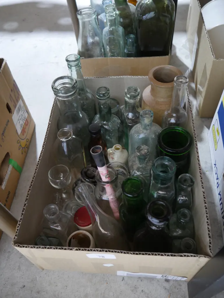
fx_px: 241
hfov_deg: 49.8
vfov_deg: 63.4
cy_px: 149
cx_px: 112
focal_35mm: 28
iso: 2000
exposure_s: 1/60
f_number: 3.5
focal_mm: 14
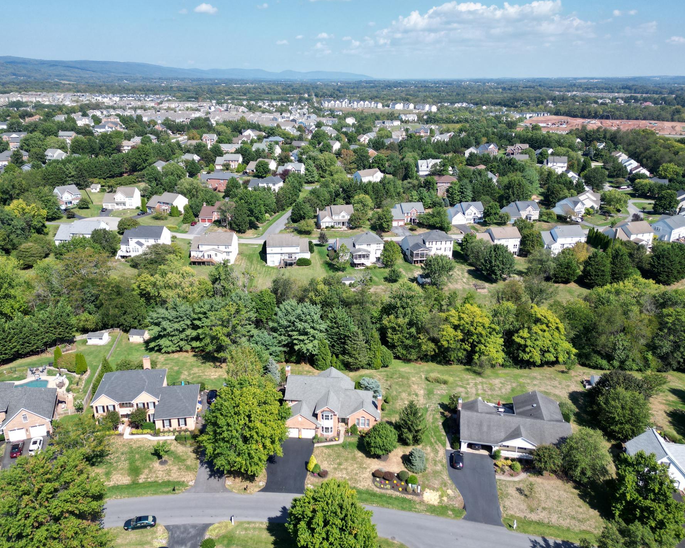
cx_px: 321
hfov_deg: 64.0
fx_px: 547
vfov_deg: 53.2
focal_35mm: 27
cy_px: 289
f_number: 1.7
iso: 110
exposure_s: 1/2000
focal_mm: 6.72
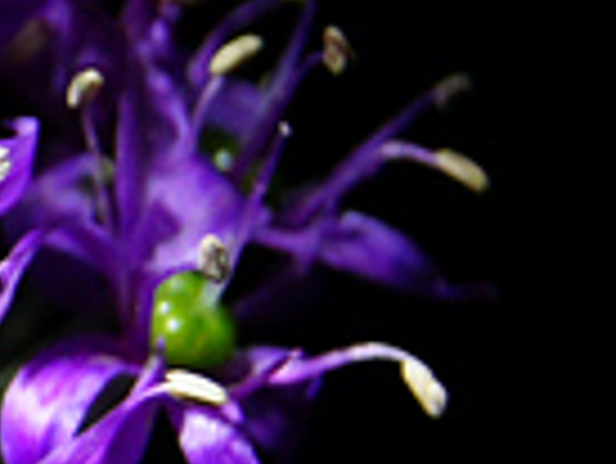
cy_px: 529
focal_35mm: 368
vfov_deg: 4.0
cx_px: -755
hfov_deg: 5.2
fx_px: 6554
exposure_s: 1/40
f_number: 5.6
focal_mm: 50
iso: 1600
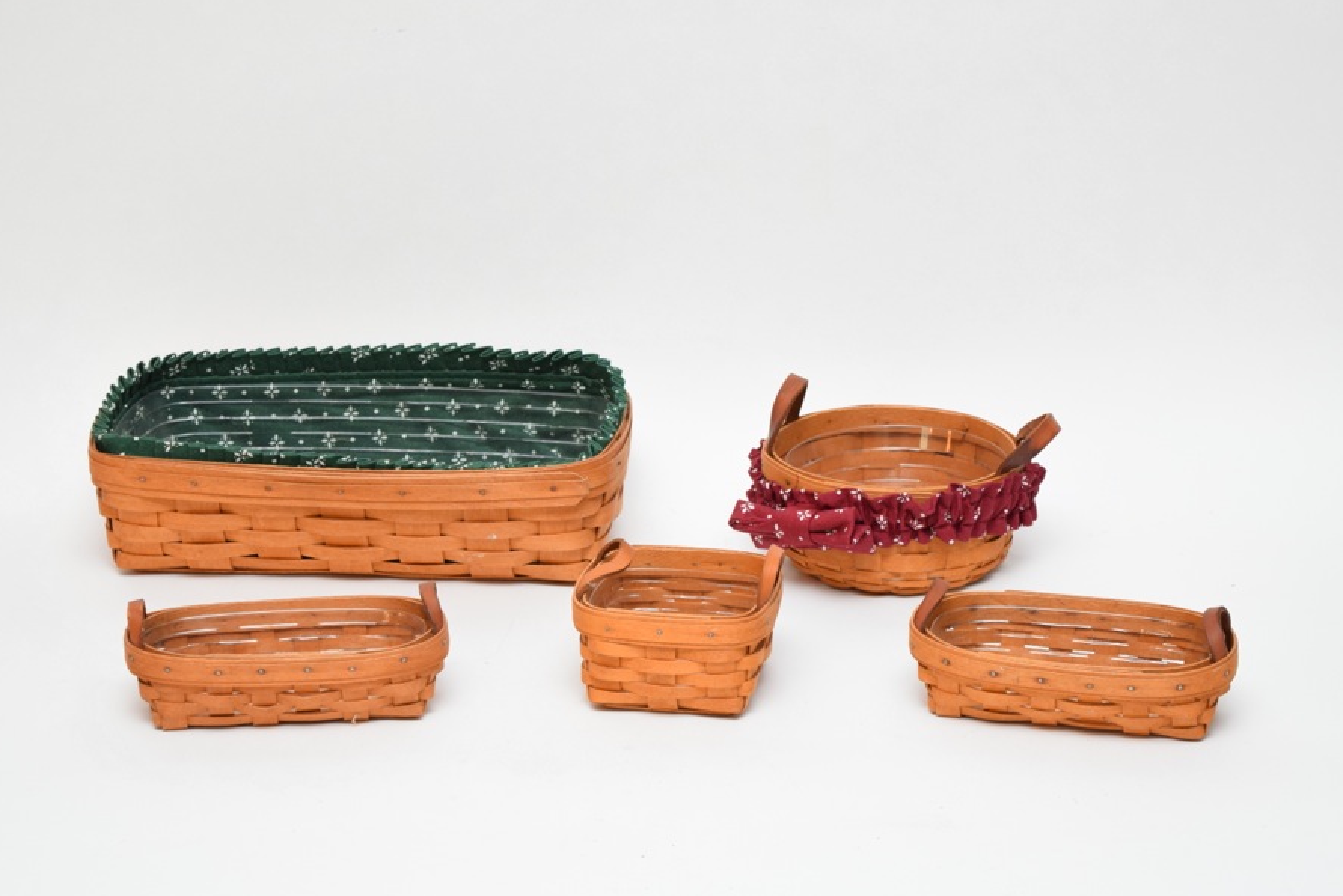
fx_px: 3455
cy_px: 493
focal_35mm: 93
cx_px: 635
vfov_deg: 14.8
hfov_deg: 22.0
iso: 900
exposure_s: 1/60
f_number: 5.6
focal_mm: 55
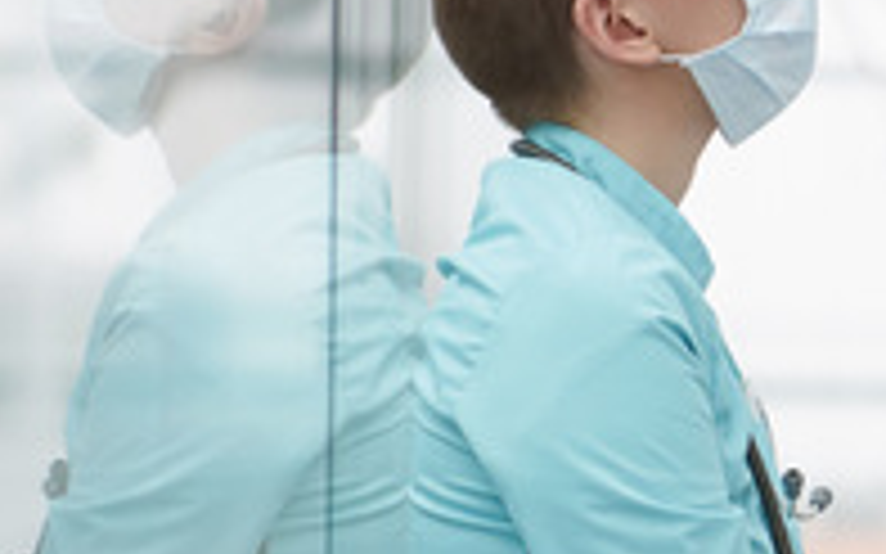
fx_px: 7725
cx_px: 1201
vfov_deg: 4.1
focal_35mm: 320
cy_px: 408
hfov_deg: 6.5
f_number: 2.8
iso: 200
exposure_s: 1/125
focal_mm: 85
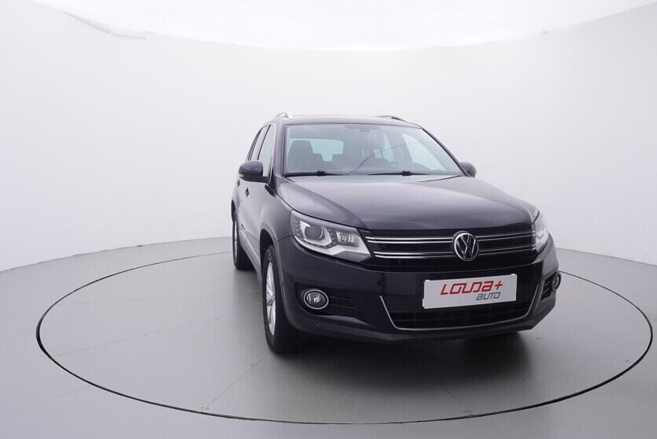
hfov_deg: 66.2
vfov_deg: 47.0
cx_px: 340
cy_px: 222
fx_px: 504
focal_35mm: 28
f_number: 5
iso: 200
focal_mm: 15
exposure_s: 1/80
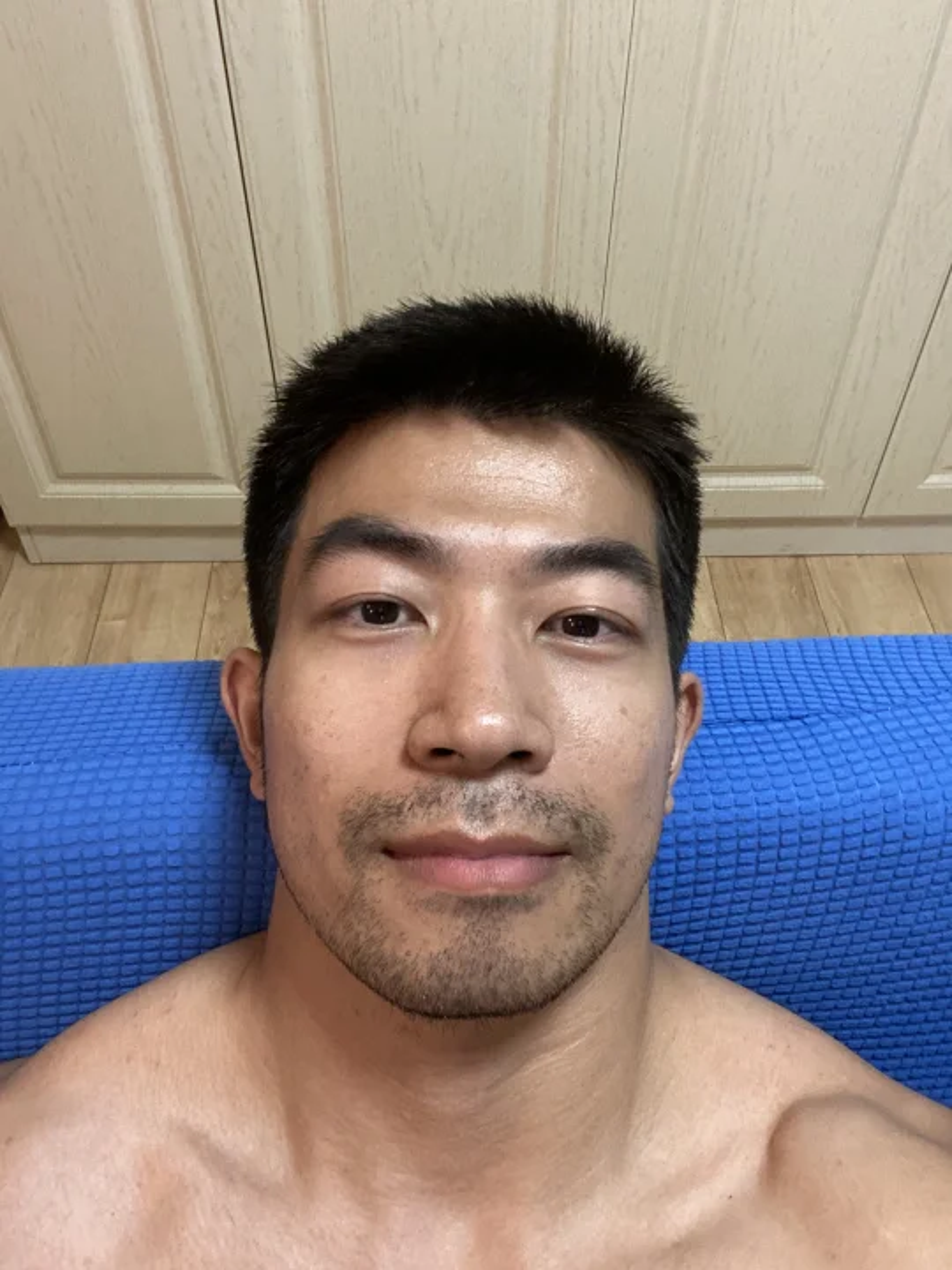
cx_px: 476
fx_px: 1100
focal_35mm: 30
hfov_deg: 46.8
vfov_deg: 60.0
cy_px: 635
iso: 320
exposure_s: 1/33
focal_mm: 2.71
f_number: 2.2
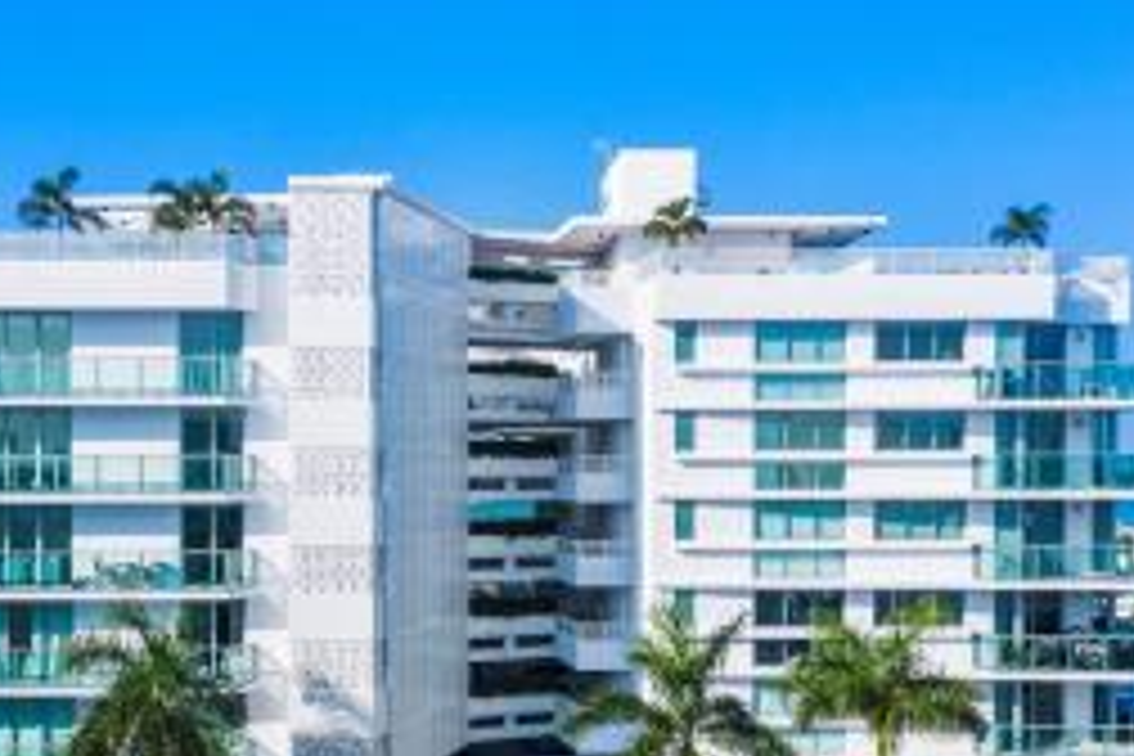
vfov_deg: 26.8
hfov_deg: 39.4
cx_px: 436
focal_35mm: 50
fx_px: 1575
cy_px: 518
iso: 100
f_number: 10
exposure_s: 1/200
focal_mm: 10.26
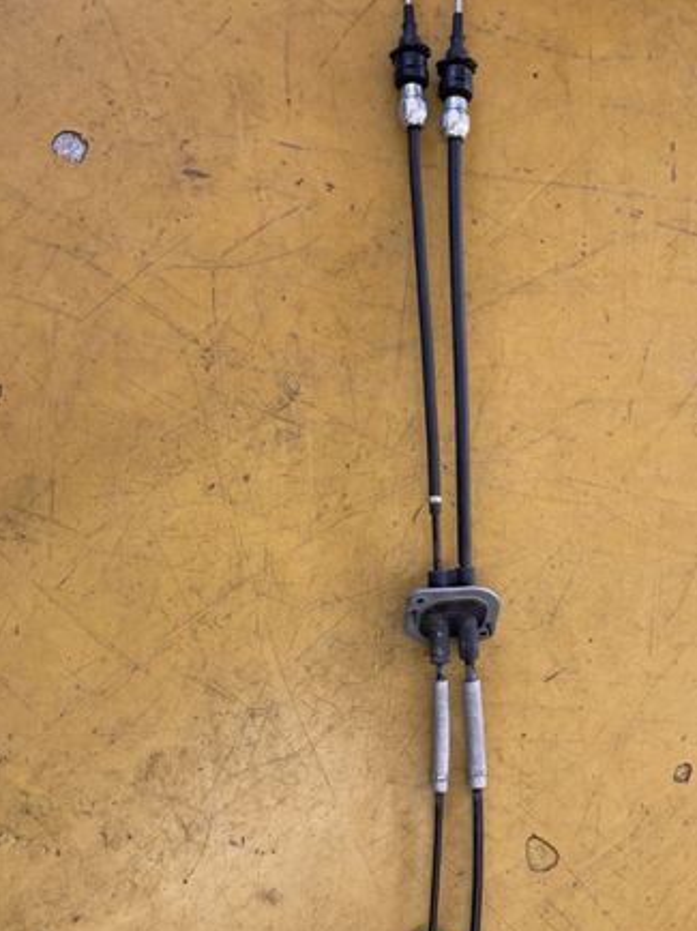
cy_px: 574
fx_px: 1075
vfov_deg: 46.5
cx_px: 425
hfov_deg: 35.8
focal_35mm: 40
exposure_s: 1/121
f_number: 1.6
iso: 64
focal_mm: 5.1
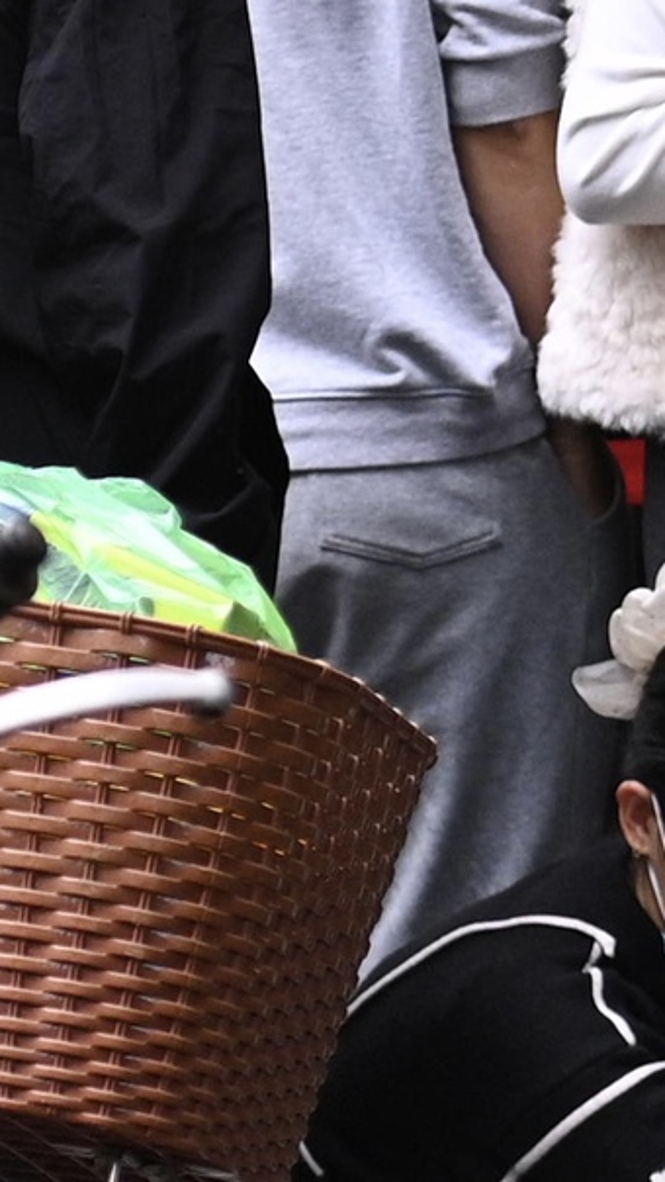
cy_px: 623
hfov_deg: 3.3
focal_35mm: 364
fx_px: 11404
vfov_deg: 5.9
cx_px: 636
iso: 500
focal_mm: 70
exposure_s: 1/400
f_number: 3.5
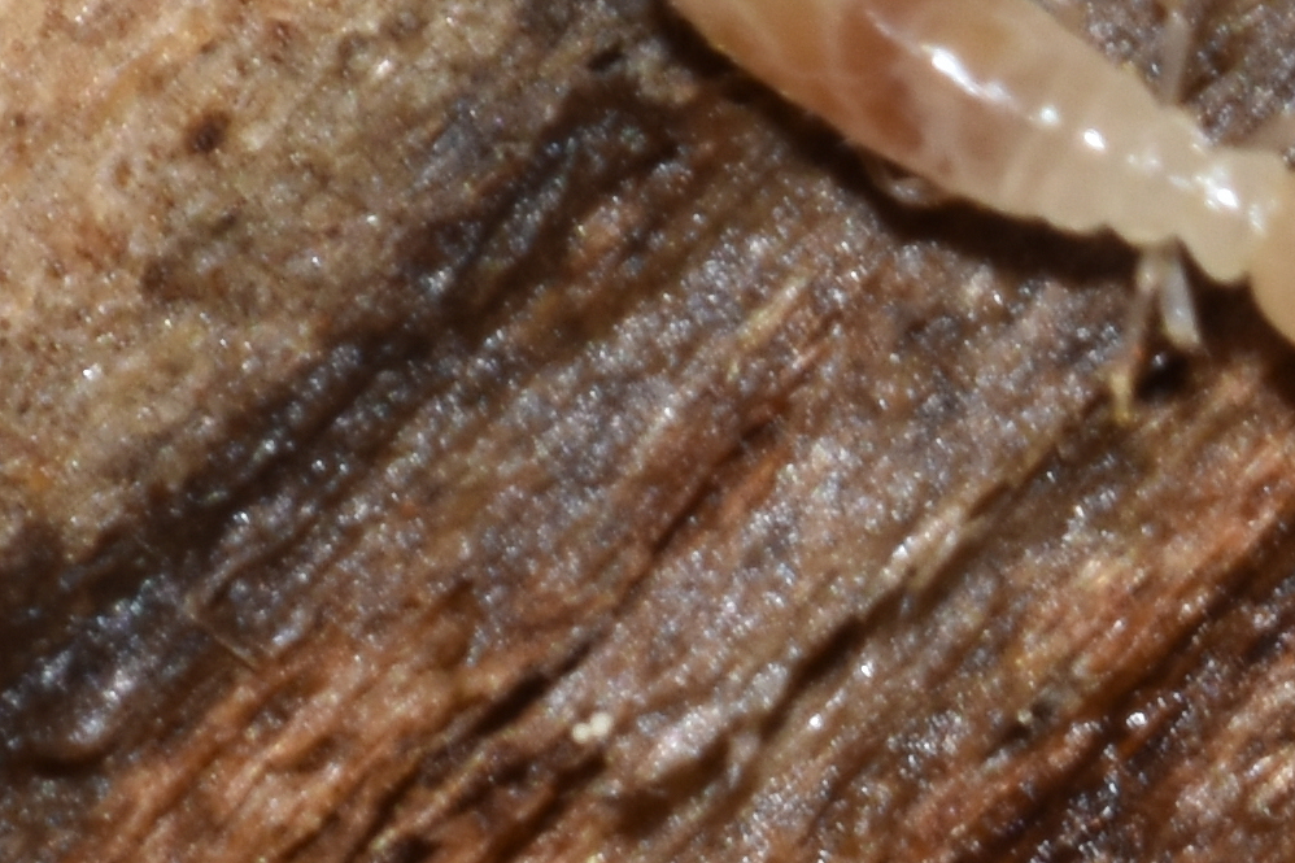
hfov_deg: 1.1
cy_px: 720
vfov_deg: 0.8
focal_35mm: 1804
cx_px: 3143
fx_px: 64879
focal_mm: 200
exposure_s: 1/160
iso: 160
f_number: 22
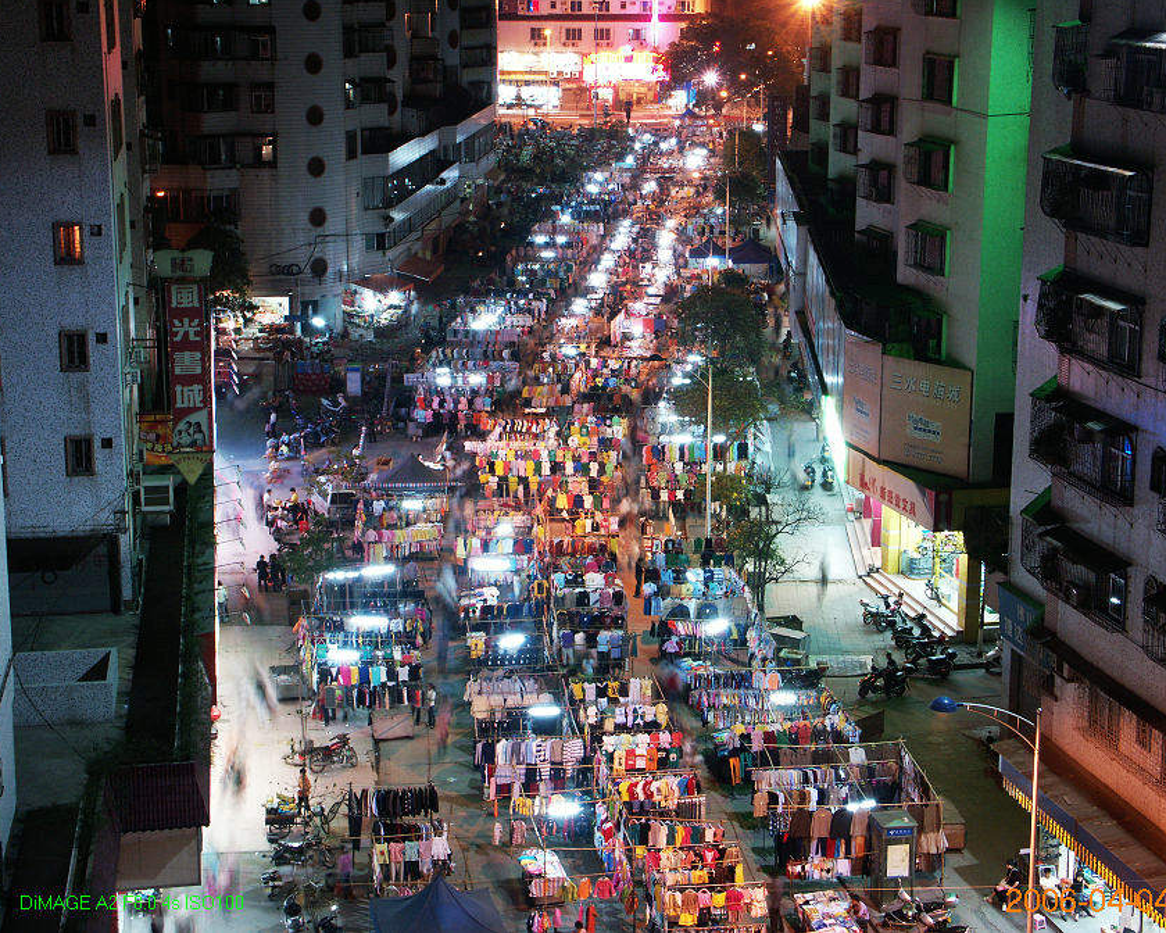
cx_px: 582
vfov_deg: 22.5
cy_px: 466
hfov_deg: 27.9
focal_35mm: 68
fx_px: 2347
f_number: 8
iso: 100
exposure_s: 4
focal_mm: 16.74
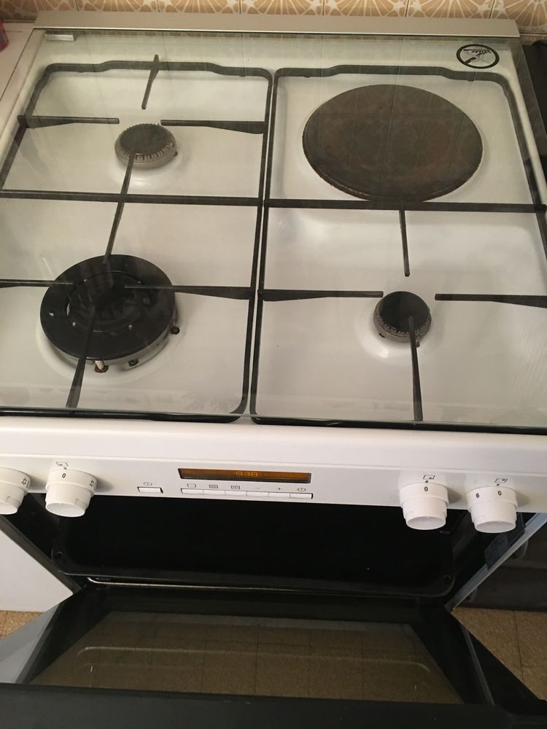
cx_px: 274
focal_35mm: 29
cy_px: 364
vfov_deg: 61.7
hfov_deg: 48.2
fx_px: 611
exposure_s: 1/17
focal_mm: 4.15
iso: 100
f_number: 2.2
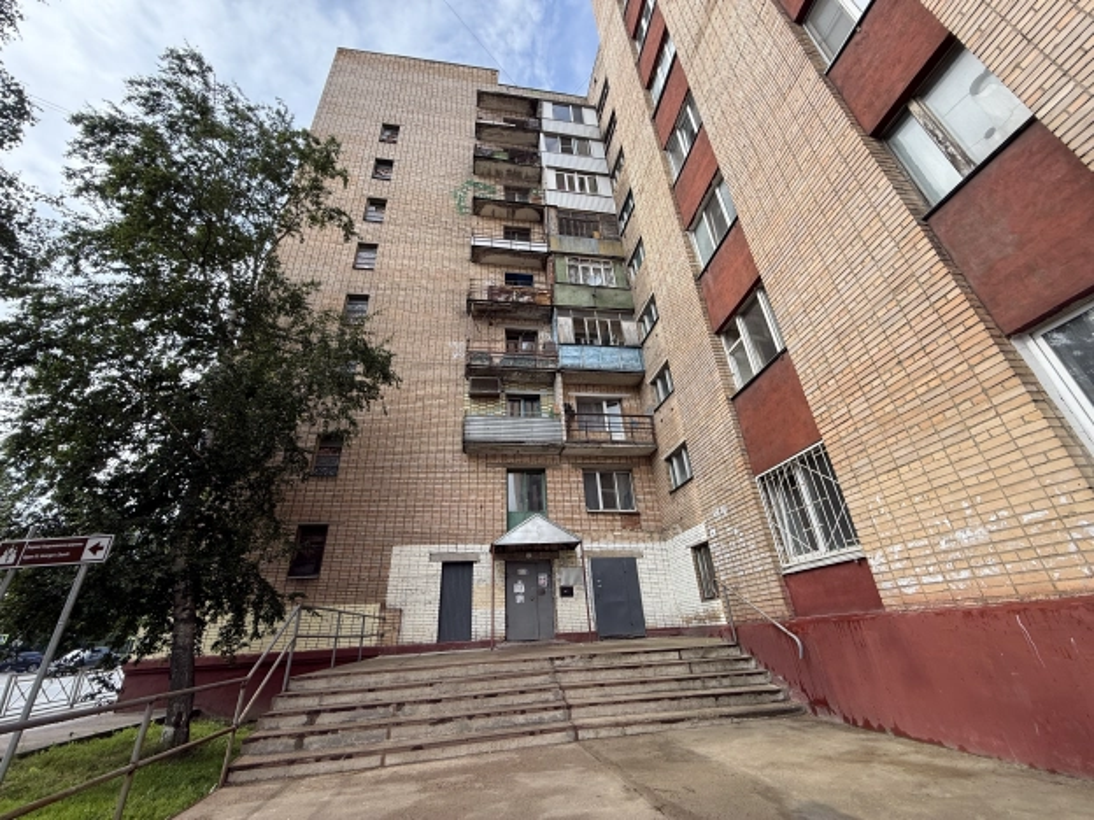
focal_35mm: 14
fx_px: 442
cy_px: 410
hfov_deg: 102.1
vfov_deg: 85.7
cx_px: 547
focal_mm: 2.22
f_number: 2.2
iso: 50
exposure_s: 1/355
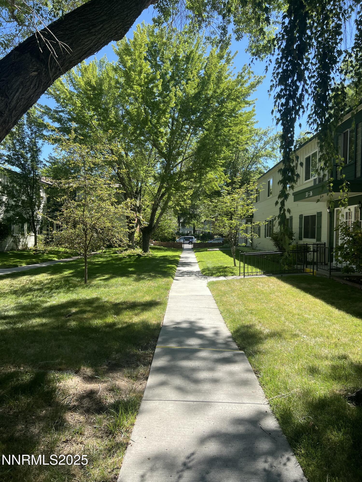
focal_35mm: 26
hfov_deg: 53.1
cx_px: 181
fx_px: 363
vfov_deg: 67.3
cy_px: 241
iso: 50
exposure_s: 1/1531
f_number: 1.5
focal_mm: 5.7
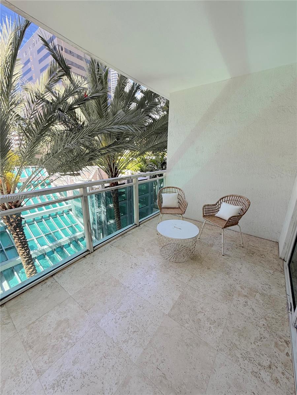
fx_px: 160
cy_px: 198
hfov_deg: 85.7
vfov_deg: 102.1
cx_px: 148
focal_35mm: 14
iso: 64
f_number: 2.2
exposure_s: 1/290
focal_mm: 2.22
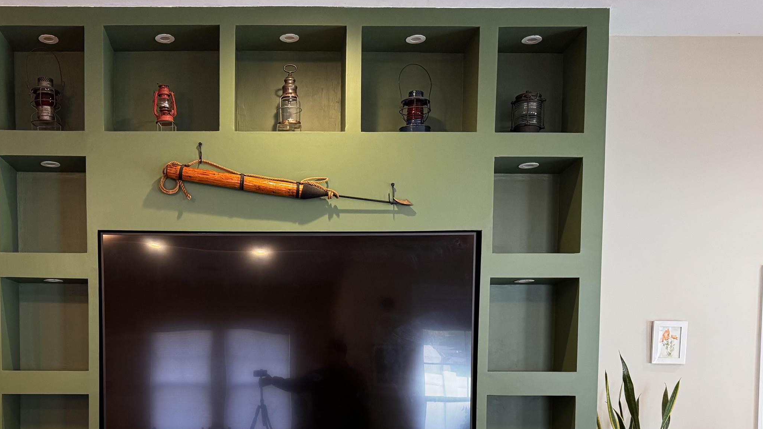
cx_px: 259
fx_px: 789
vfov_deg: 28.8
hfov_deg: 50.7
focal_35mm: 39
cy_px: 416
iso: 320
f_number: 1.78
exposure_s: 1/60
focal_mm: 6.76
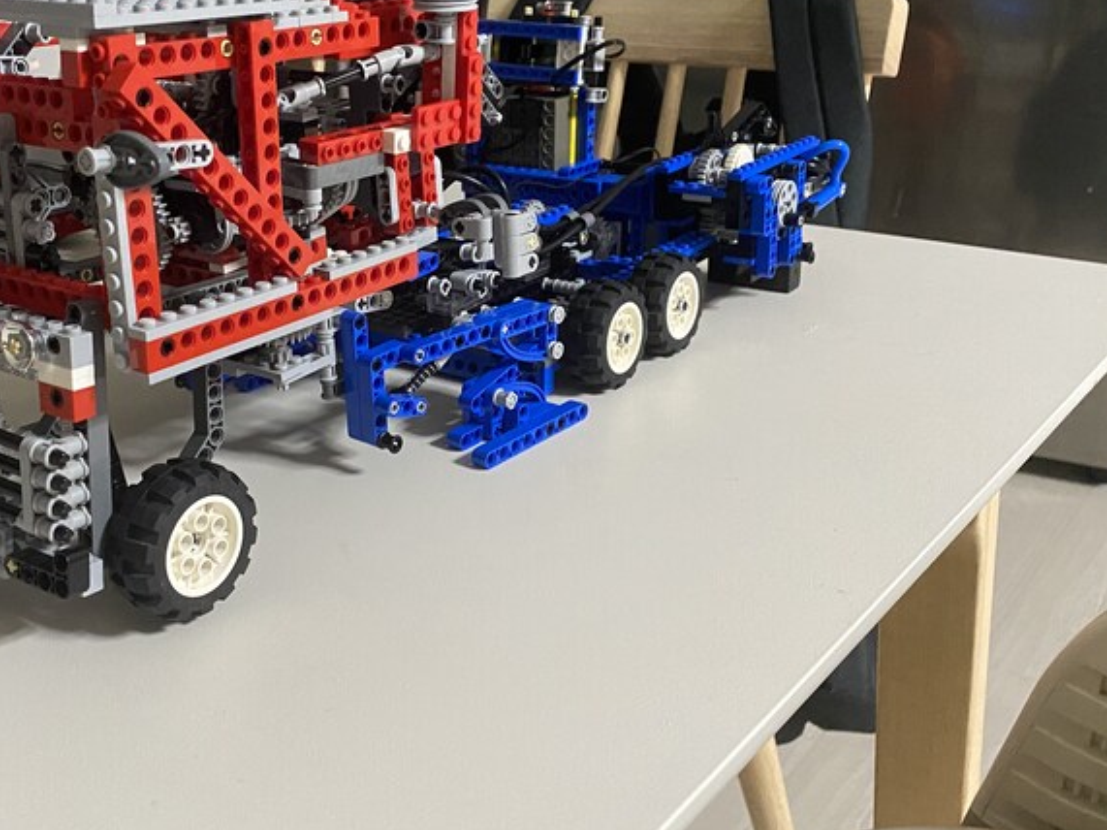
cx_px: 388
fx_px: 1311
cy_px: 356
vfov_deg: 35.1
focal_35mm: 41
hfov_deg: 45.2
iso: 500
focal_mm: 4.25
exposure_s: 1/60
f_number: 1.8
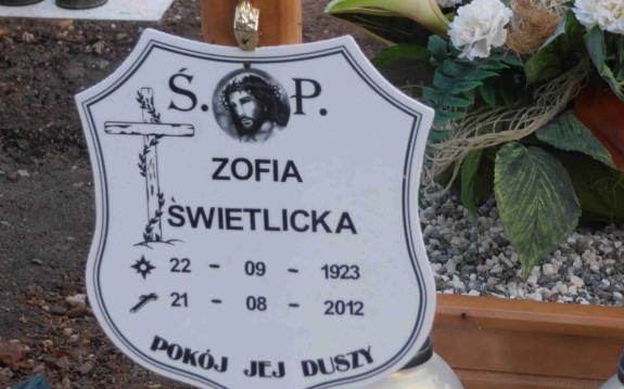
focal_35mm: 196
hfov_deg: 10.7
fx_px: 3332
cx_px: 295
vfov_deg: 6.7
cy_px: 182
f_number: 5.9
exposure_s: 1/100
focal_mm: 29.44
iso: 125
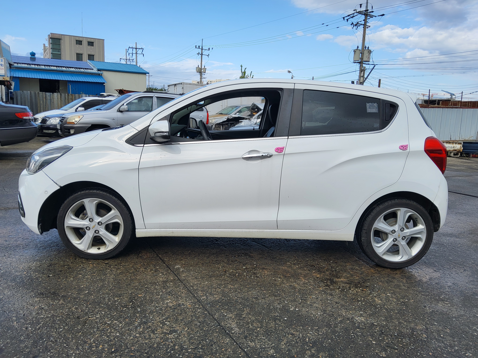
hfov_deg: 67.3
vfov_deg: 53.1
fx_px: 359
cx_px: 239
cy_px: 179
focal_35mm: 26
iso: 12
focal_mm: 3.98
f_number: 1.8
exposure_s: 1/563
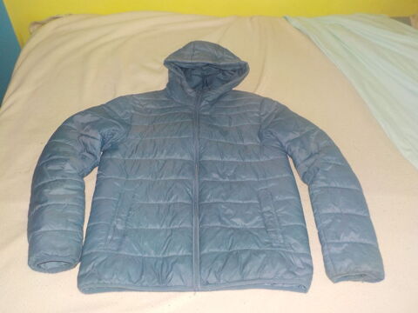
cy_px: 156
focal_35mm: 30
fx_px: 362
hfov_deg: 60.0
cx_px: 209
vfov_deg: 46.8
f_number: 3.3
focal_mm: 4.1
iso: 200
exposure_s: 1/30
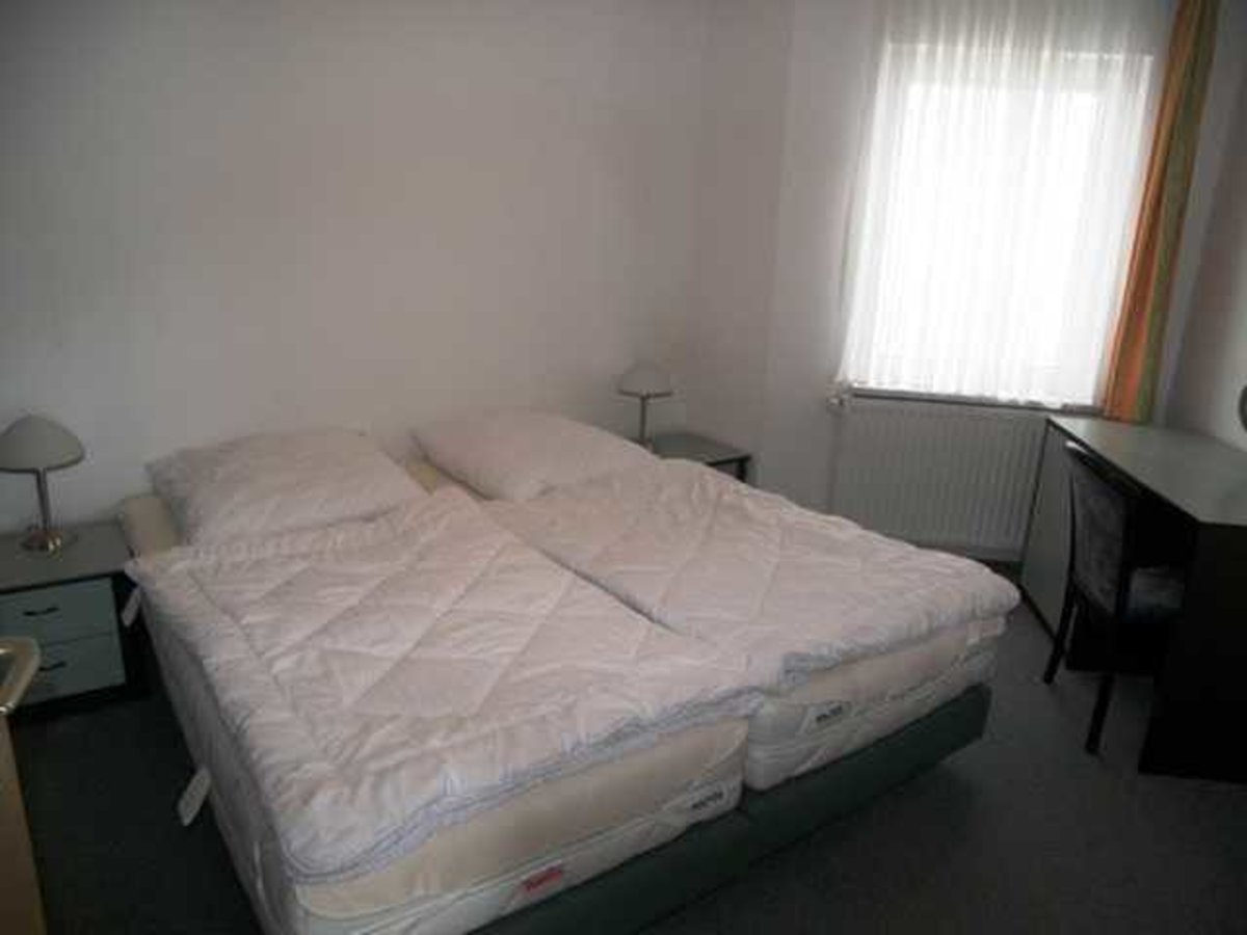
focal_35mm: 24
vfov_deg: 56.8
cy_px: 468
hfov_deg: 71.6
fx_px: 865
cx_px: 624
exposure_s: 1/30
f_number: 2.8
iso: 100
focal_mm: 5
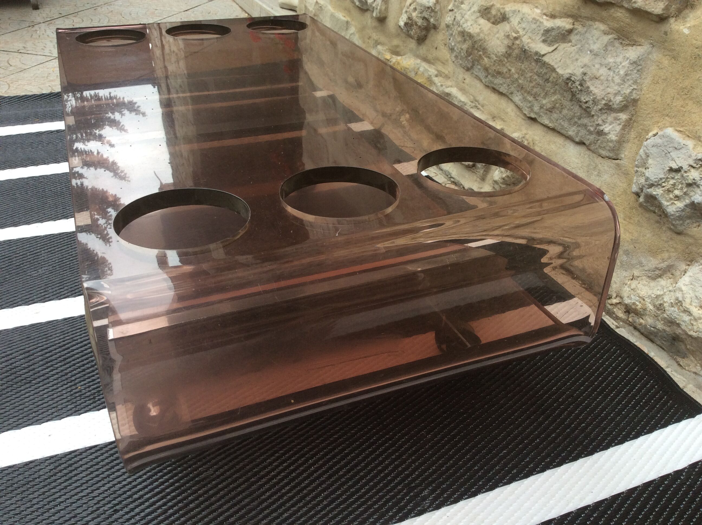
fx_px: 648
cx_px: 351
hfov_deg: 56.9
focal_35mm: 32
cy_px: 262
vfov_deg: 44.1
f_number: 2.4
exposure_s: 1/100
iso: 40
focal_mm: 3.3
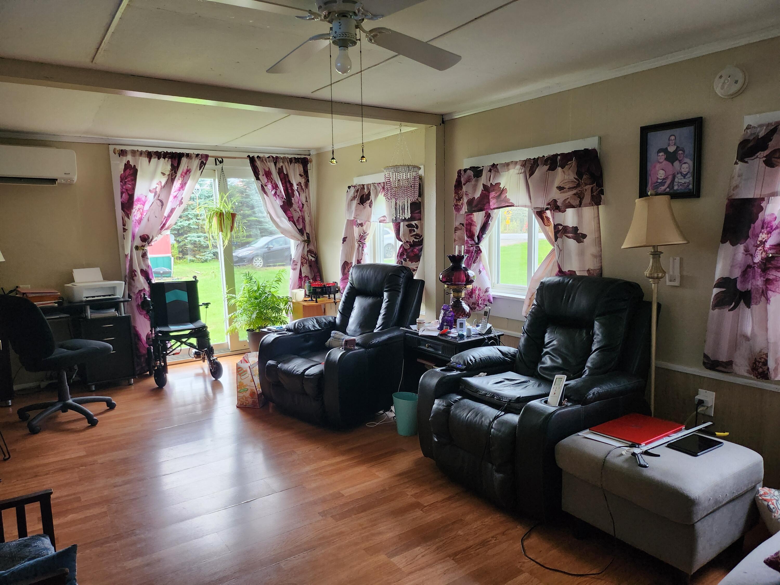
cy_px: 292
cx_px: 390
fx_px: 541
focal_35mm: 24
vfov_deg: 56.8
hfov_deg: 71.6
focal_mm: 5
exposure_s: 1/120
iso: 400
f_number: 1.8
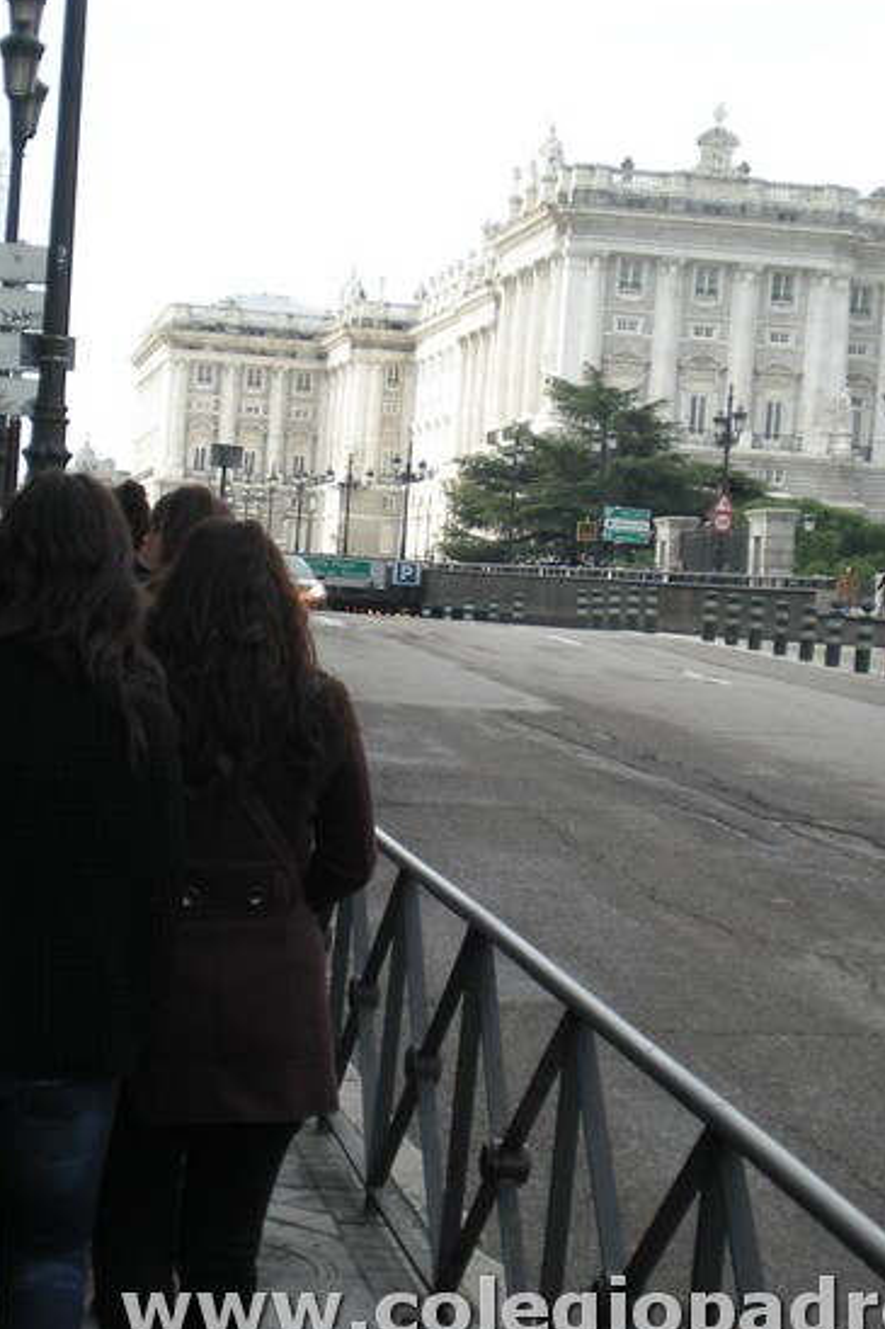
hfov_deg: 16.1
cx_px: 461
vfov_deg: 23.9
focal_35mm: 85
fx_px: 3136
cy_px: 635
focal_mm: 9.3
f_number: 3.9
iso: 64
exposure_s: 1/203
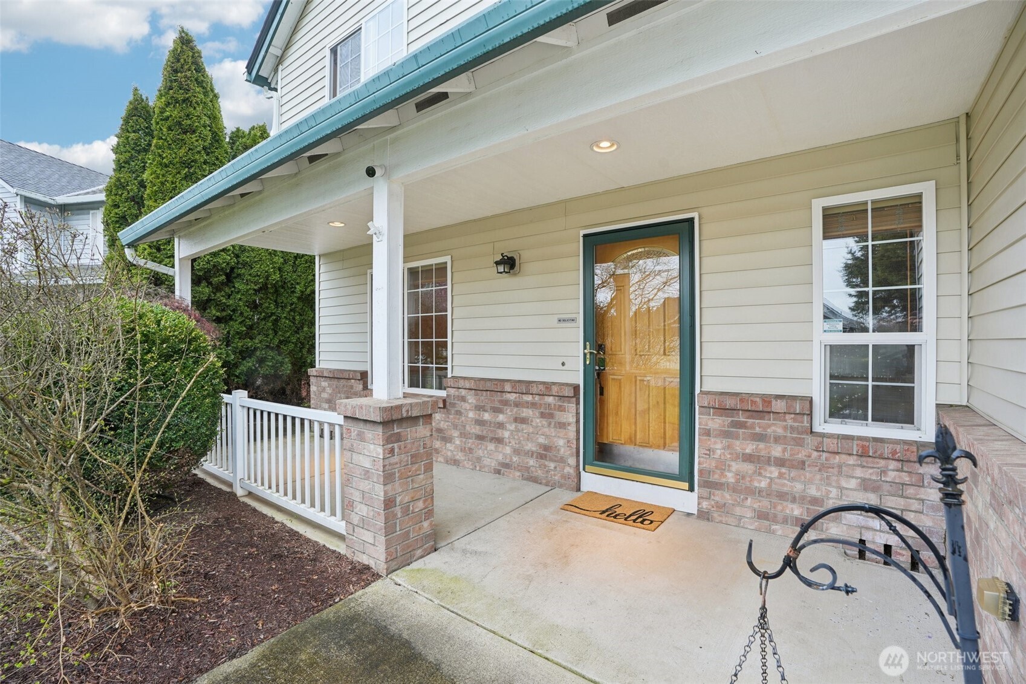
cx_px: 513
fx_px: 456
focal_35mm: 16
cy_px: 342
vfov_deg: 73.7
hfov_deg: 96.7
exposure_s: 1/6
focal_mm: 16
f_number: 8
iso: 100
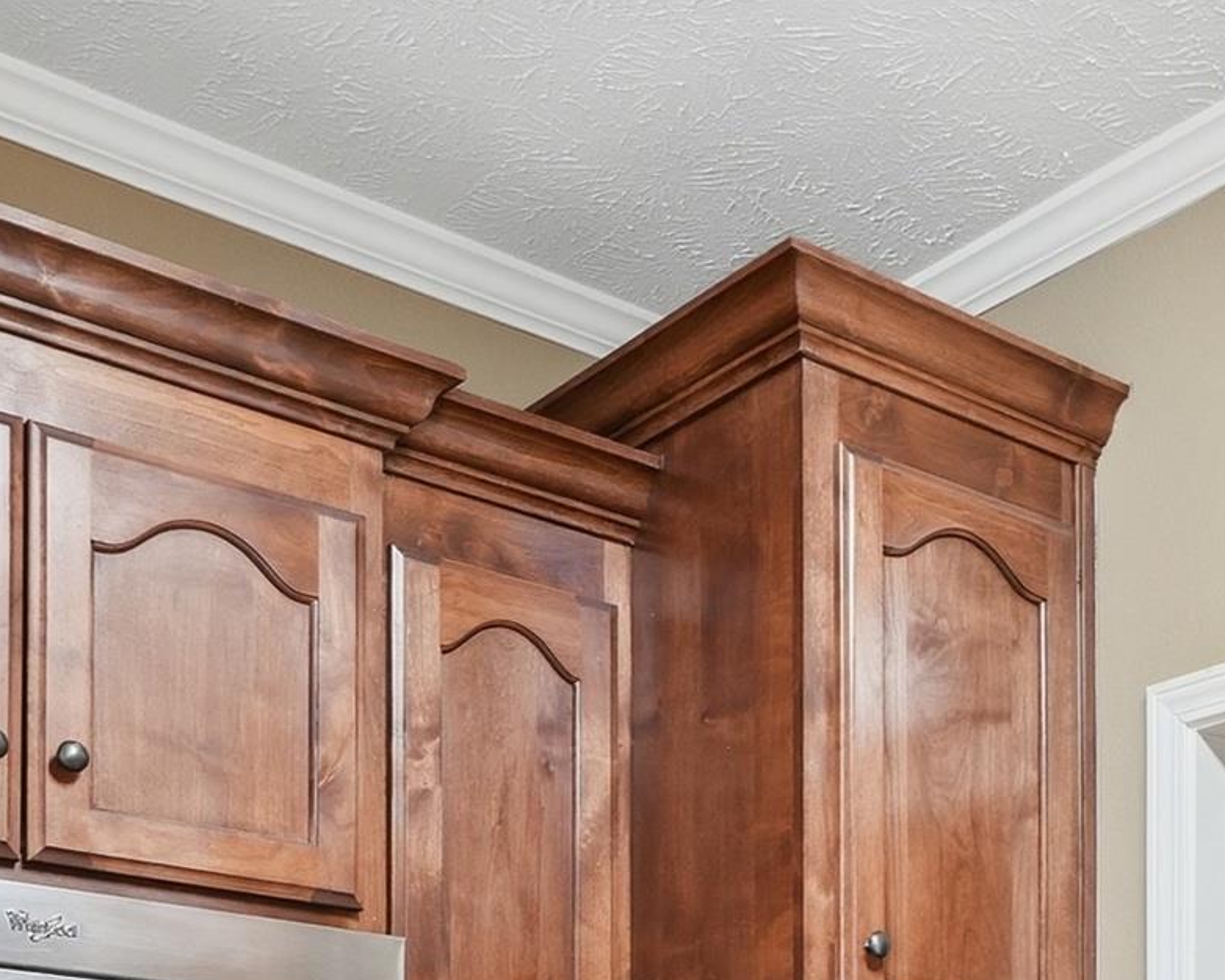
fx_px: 1958
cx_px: 941
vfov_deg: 23.6
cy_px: 1385
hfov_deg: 33.9
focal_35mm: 54
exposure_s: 1/15
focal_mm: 10
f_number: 9
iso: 250
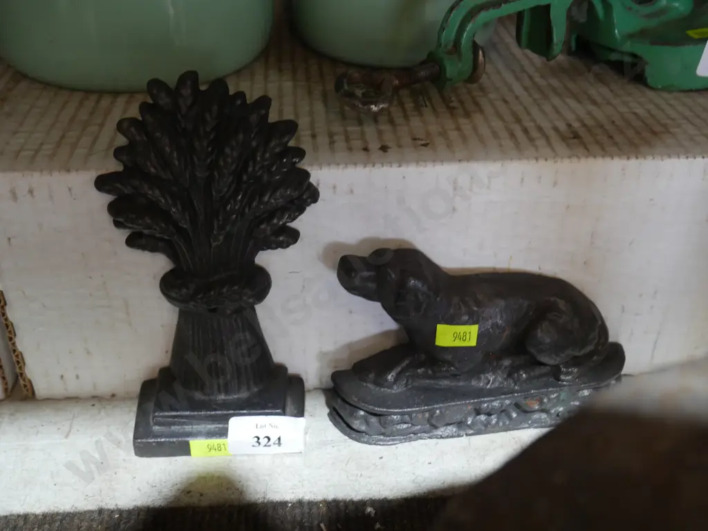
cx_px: 354
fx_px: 819
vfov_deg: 36.0
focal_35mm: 40
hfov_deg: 46.8
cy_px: 266
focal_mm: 20
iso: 1000
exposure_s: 1/60
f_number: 4.4
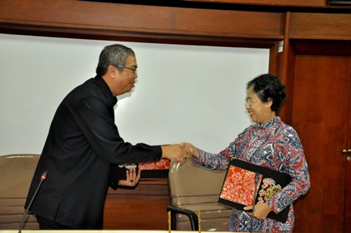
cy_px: 116
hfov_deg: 37.9
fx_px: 511
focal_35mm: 52
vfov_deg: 25.7
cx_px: 176
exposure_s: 1/60
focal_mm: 35
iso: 1600
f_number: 5
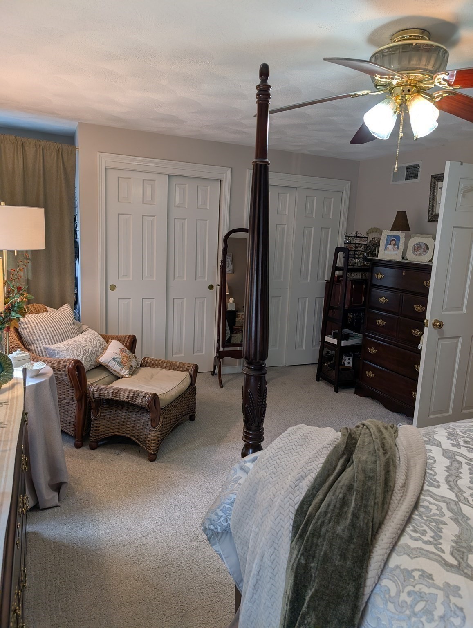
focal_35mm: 24
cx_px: 236
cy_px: 314
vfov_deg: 71.5
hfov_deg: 56.9
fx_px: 436
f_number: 1.68
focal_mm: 6.9
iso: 140
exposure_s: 1/120
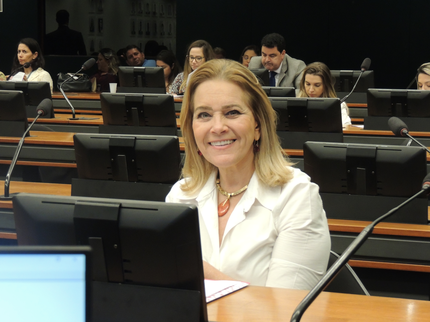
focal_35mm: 100
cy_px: 161
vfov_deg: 14.8
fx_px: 1242
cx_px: 215
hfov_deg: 19.6
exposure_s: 1/60
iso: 720
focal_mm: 17.8
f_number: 4.1
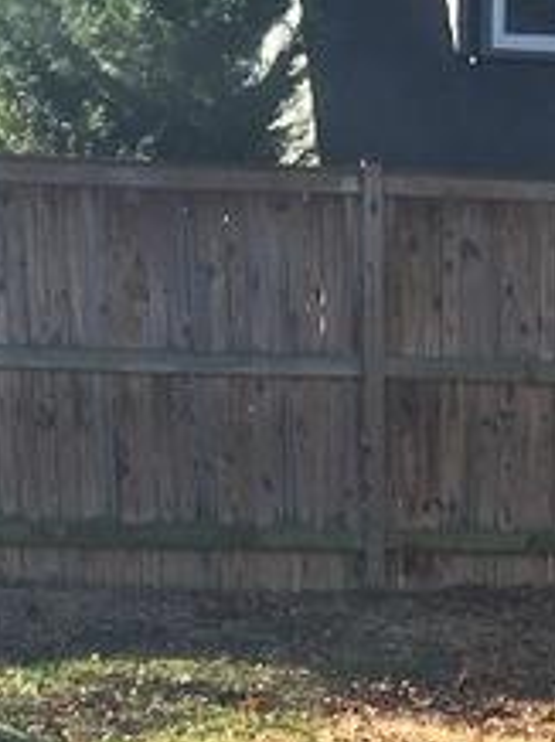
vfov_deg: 14.0
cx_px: 526
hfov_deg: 12.2
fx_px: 2570
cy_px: 1467
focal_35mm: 120
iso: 32
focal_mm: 4.15
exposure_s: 1/520
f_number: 2.2
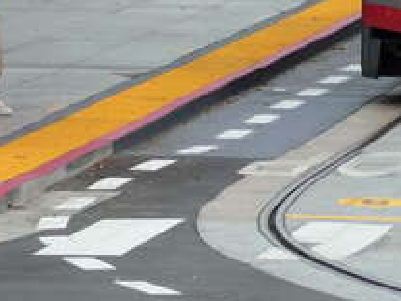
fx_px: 6371
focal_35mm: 550
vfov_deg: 2.7
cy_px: -149
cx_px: 532
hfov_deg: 3.6
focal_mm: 25.6
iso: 80
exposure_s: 1/125
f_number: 5.4
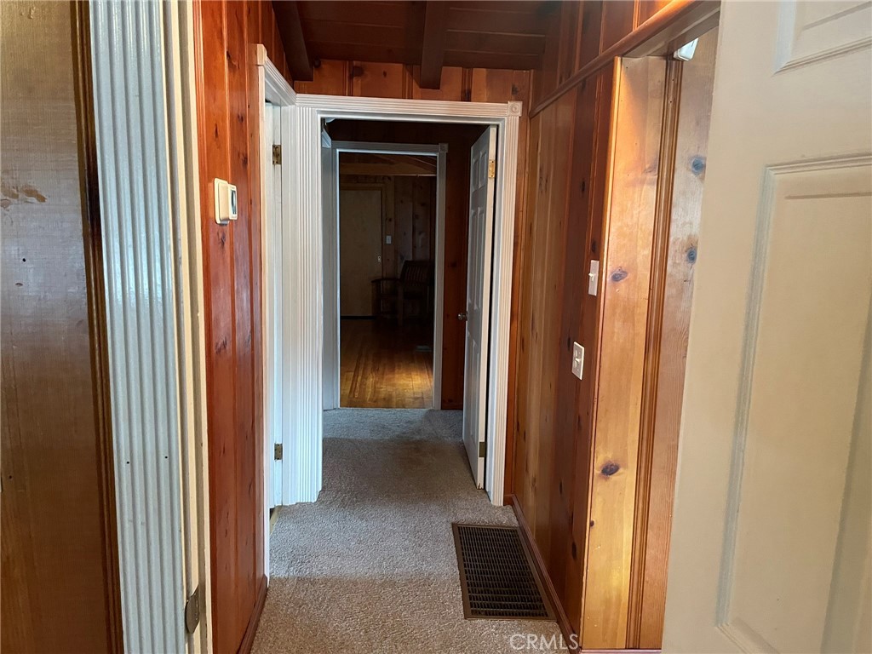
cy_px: 327
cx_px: 436
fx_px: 655
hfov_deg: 67.3
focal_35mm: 26
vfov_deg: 53.1
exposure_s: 1/40
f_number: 1.6
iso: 500
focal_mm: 4.2
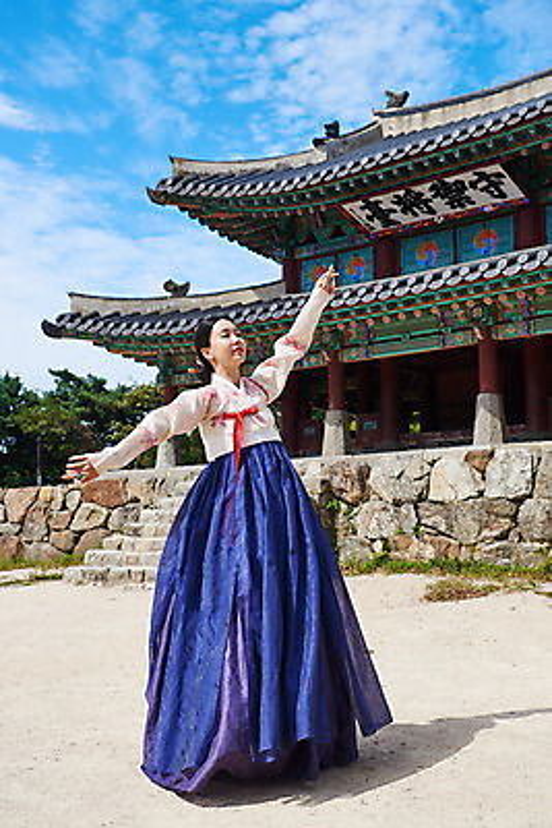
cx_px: 276
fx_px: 965
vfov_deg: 46.4
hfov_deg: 31.9
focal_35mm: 42
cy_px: 414
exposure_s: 1/1000
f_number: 4.5
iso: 100
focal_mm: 42
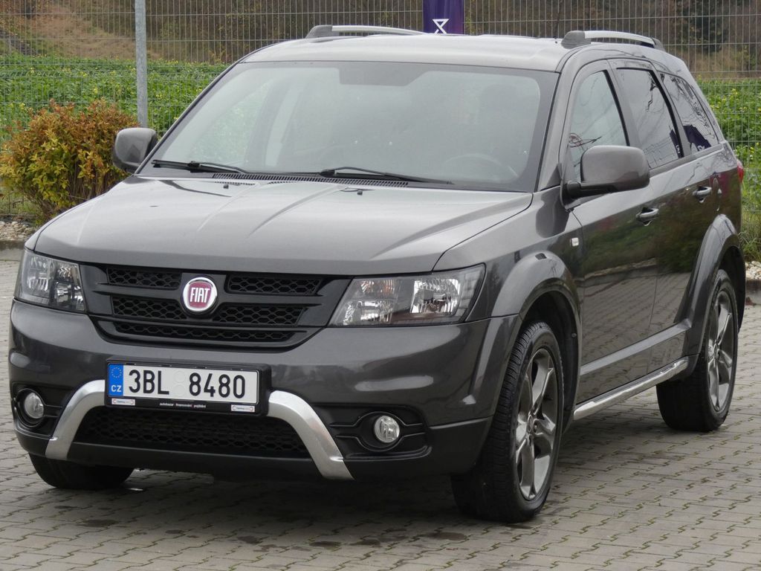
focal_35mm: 130
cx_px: 380
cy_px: 286
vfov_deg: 11.4
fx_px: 2858
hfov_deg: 15.2
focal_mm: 23.3
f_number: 5.6
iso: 250
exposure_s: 1/80
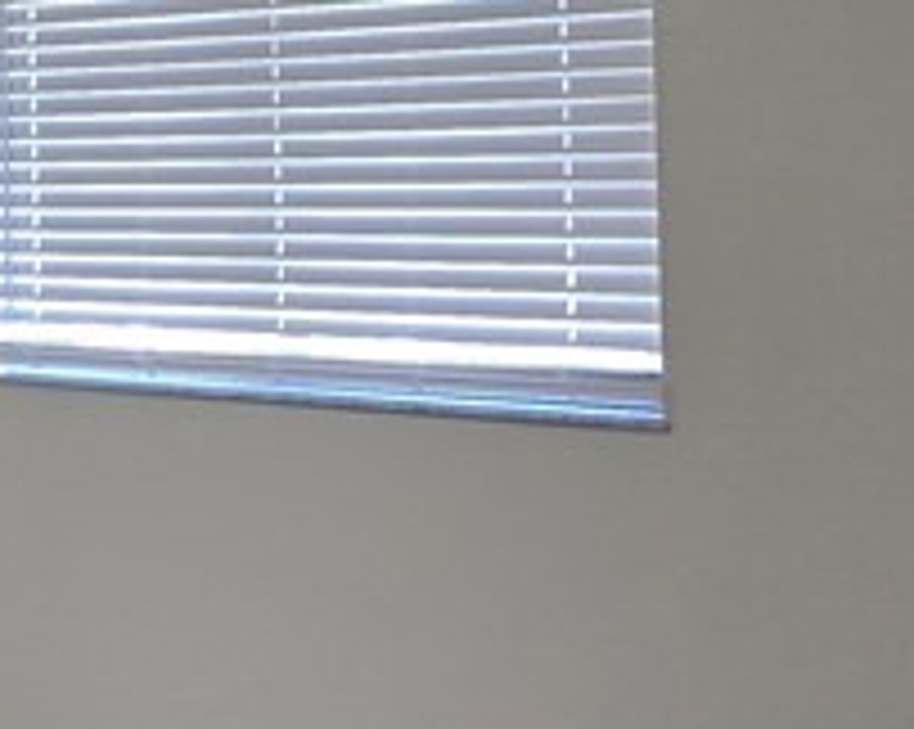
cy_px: 135
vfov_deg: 23.4
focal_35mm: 64
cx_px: -266
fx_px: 1730
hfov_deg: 25.6
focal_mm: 2.2
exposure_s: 1/60
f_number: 2.2
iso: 160
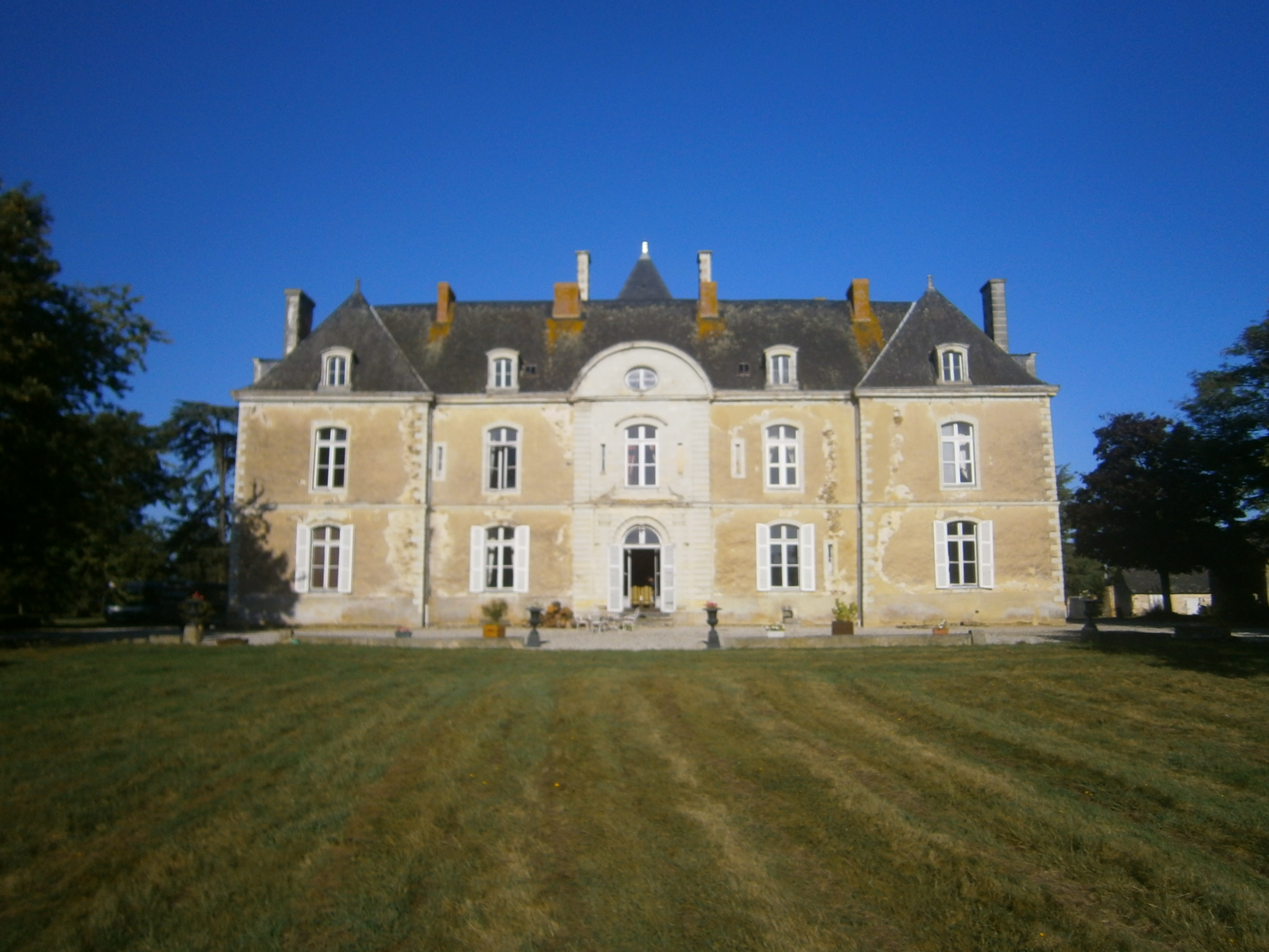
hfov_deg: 67.3
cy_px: 476
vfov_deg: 53.1
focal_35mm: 26
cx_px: 634
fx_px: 953
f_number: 8
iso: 80
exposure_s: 1/320
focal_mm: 4.7
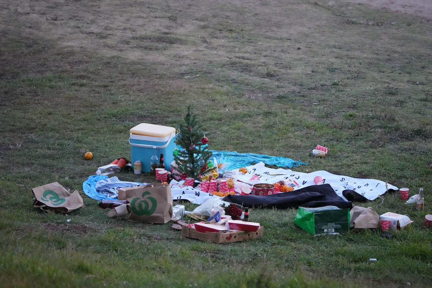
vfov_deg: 6.4
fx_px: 2592
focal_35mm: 216
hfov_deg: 9.5
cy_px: 144
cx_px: 216
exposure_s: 1/1000
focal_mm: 216
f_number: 6.3
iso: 12800
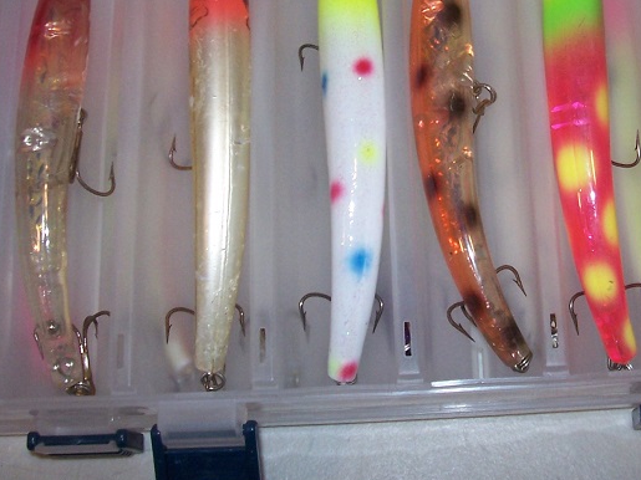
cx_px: 422
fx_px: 1222
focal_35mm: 66
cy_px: 66
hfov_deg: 29.2
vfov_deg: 21.8
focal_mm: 5.6
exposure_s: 1/60
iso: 125
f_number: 2.7
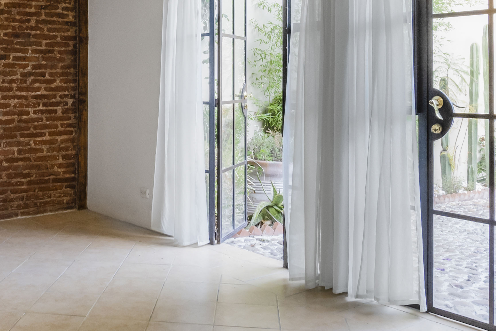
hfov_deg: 42.9
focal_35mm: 44
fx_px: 611
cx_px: 128
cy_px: 67
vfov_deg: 29.6
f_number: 8
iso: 640
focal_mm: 11
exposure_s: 1/20
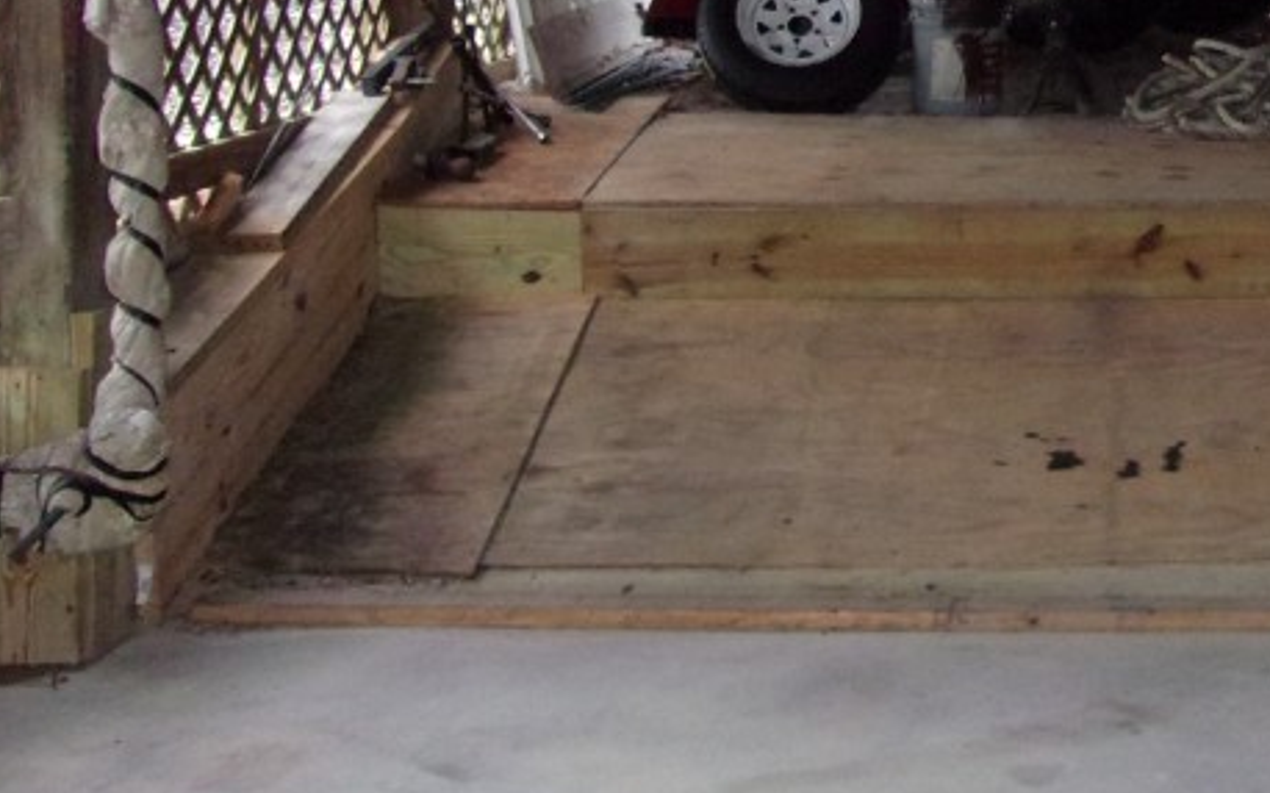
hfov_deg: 29.6
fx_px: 2215
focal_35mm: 64
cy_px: 25
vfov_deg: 19.8
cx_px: 1306
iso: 400
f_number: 3
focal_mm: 4.9
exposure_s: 1/34
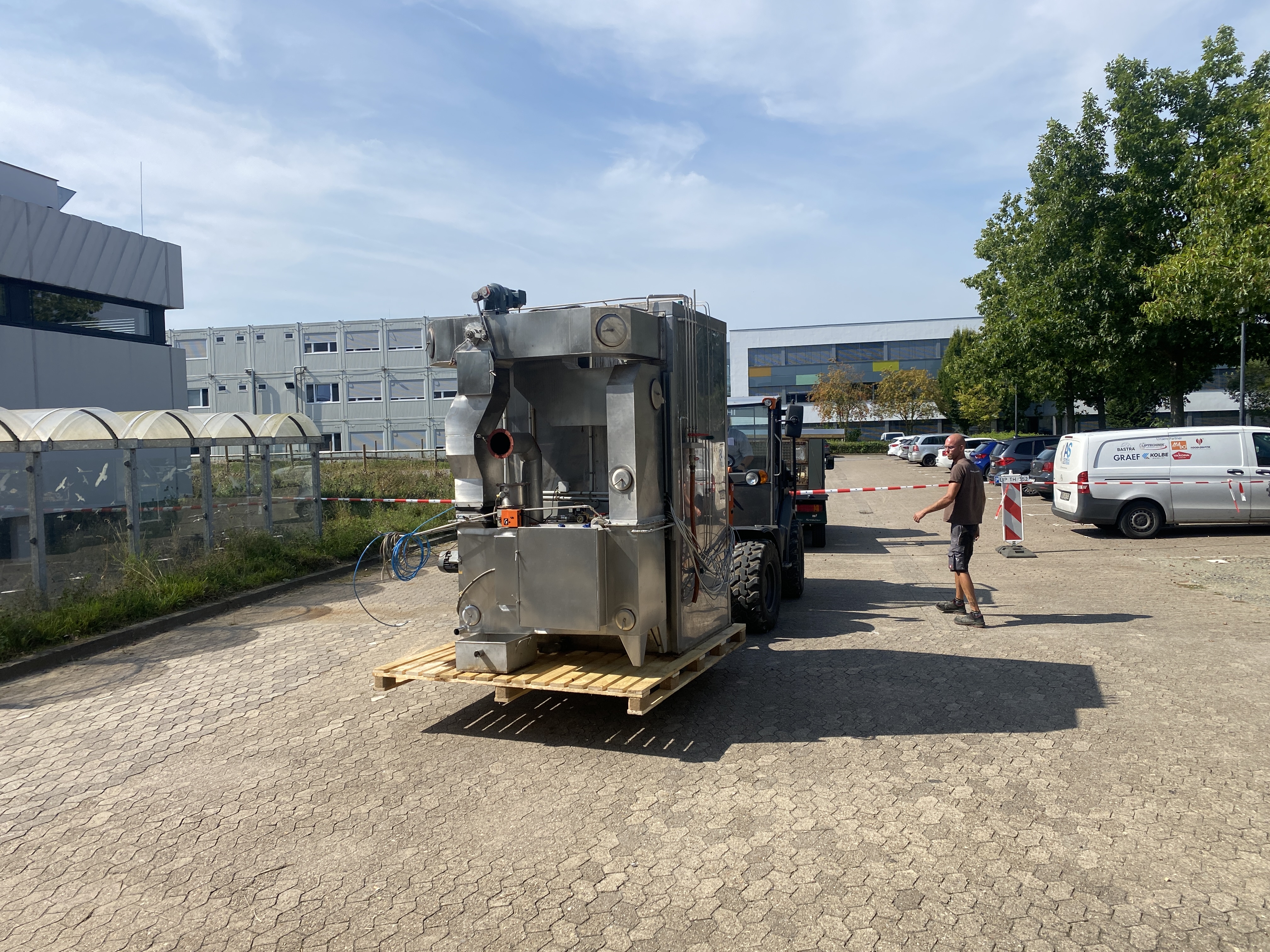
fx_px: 954
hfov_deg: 67.3
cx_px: 635
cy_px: 476
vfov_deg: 53.1
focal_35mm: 26
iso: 32
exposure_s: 1/3125
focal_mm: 4.25
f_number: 1.8
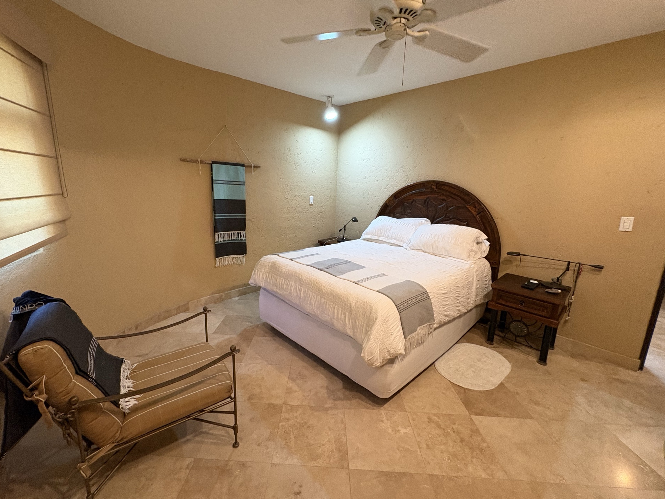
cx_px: 312
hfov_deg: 98.0
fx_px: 288
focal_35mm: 15
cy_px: 239
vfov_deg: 81.7
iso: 320
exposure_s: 1/60
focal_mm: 2.22
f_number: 2.2
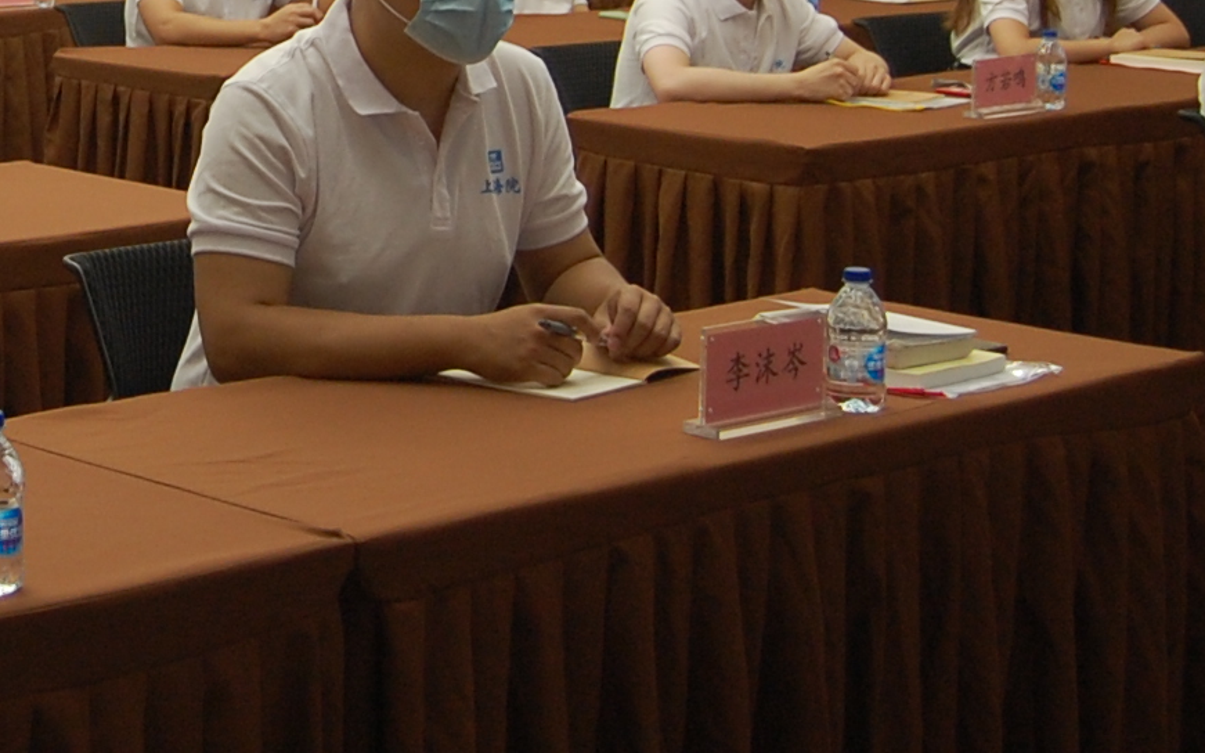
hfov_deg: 20.7
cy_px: -221
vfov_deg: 13.3
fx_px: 3119
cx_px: -158
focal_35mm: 95
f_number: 3.5
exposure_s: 1/50
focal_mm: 18
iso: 400
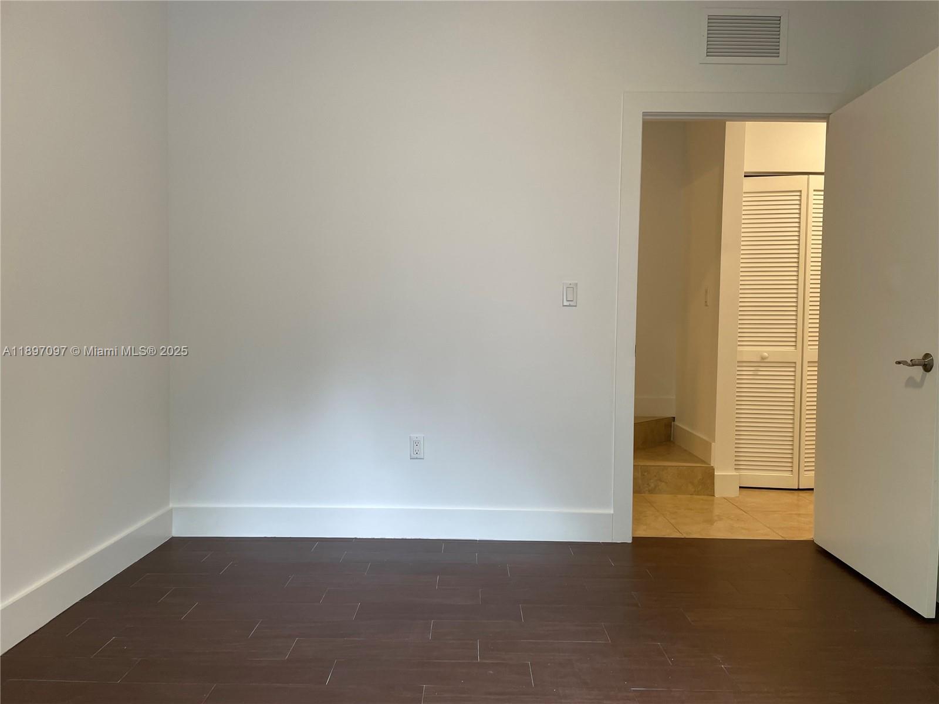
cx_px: 470
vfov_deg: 53.1
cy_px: 352
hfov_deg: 67.3
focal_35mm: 26
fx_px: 705
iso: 80
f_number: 1.6
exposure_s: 1/60
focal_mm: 4.2
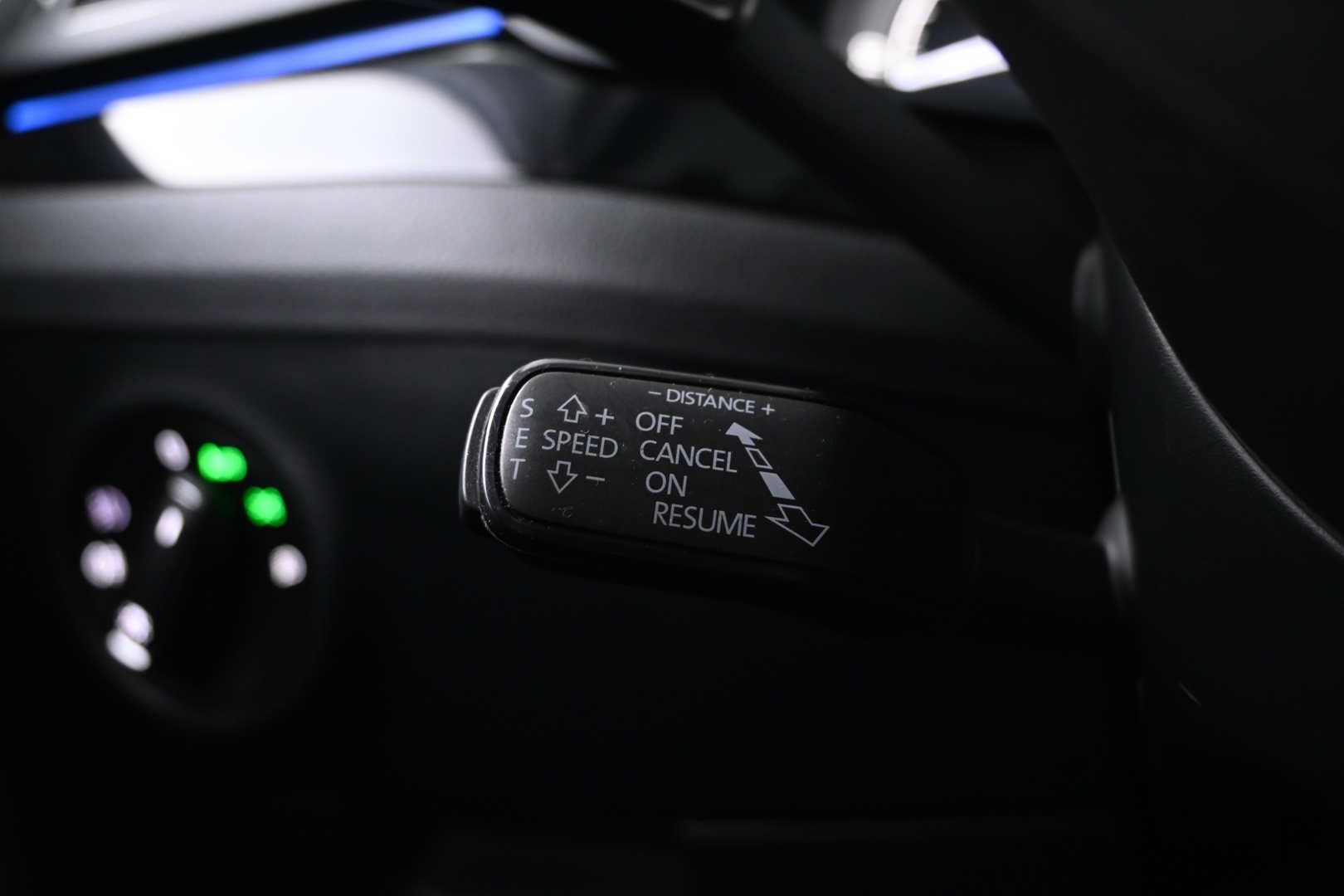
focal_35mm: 34
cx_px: 672
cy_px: 448
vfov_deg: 39.1
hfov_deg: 56.1
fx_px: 1260
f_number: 4
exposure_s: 1/3
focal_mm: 22.5
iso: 1600
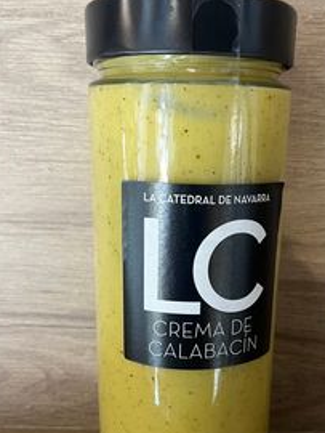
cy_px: 285
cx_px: 189
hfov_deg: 35.1
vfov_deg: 45.1
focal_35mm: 41
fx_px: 512
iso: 160
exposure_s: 1/50
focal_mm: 5.1
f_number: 1.6
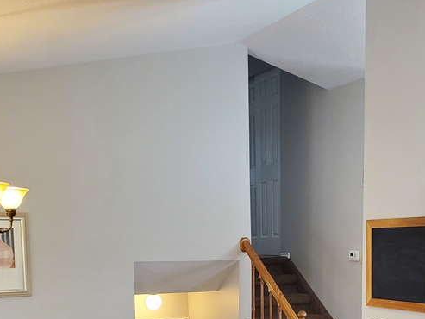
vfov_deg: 25.8
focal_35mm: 54
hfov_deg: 35.2
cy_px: 310
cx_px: 278
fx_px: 663
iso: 200
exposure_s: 1/60
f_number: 2.4
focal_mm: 4.3
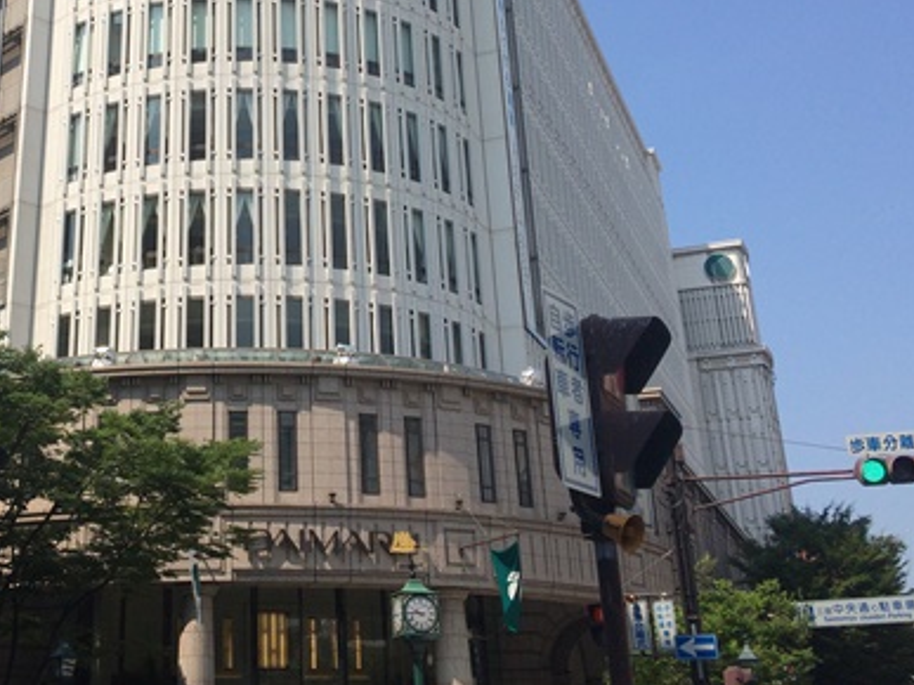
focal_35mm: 48
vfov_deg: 29.8
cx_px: 239
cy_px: 187
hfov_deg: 38.7
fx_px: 1267
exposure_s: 1/2740
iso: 32
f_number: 2.2
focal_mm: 4.15
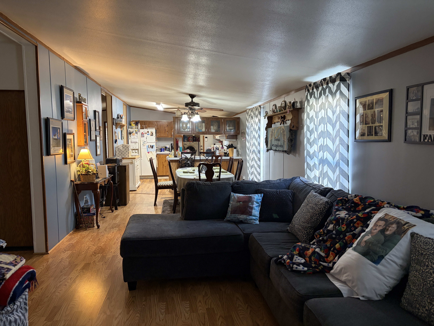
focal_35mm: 26
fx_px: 326
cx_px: 217
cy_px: 163
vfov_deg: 53.1
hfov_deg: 67.3
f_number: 1.6
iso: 320
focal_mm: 5.96
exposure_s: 1/60
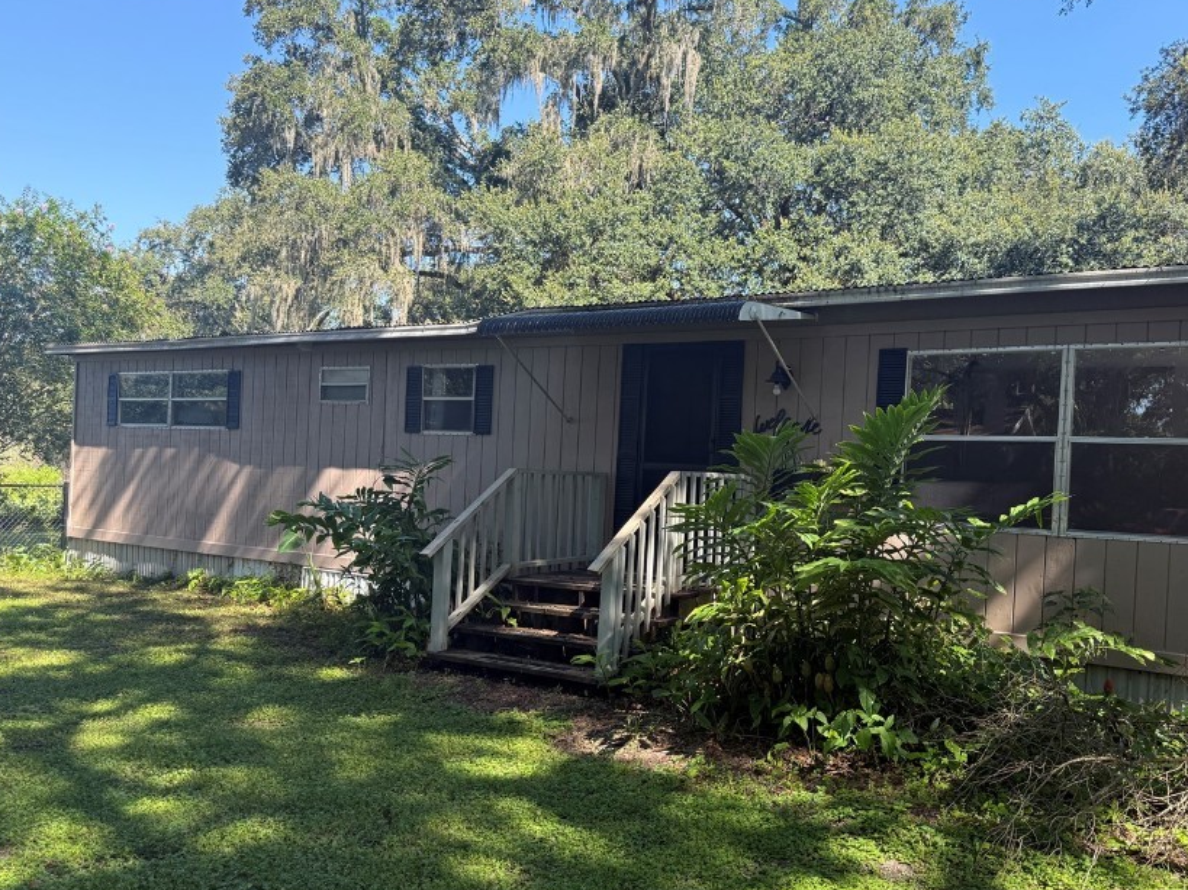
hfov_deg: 59.6
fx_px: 1029
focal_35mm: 30
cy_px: 488
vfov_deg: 46.7
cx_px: 702
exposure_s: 1/750
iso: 100
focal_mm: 6.76
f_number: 1.78
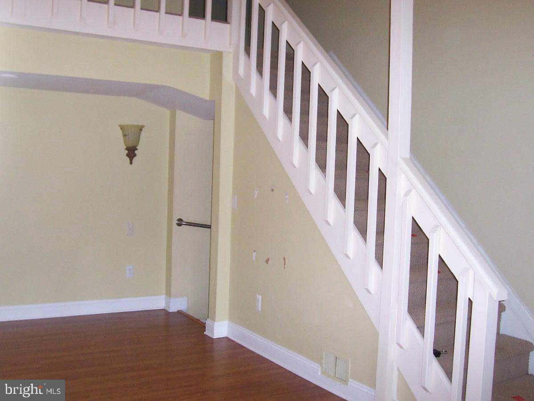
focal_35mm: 37
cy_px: 200
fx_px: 571
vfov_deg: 38.7
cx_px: 267
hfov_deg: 50.1
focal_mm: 5.6
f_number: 2.8
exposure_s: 1/60
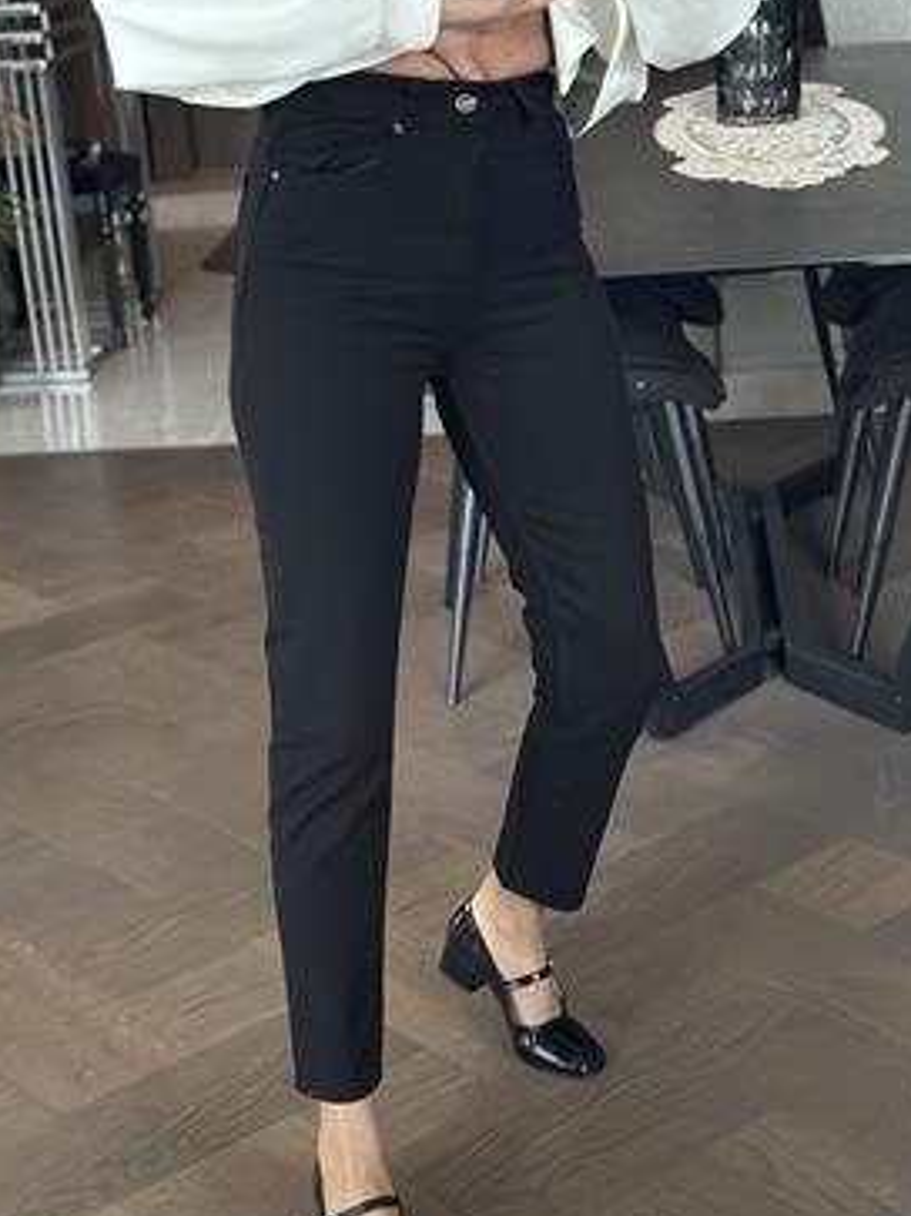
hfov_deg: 21.9
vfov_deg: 29.0
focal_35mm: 67
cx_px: 439
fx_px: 2352
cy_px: 610
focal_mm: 6.86
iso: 800
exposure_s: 1/32
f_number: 1.78
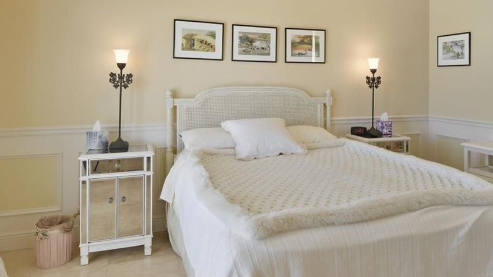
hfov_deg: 67.5
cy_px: 91
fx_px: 366
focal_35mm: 28
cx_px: 288
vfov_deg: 40.9
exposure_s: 1/30
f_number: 9
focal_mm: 14
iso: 400
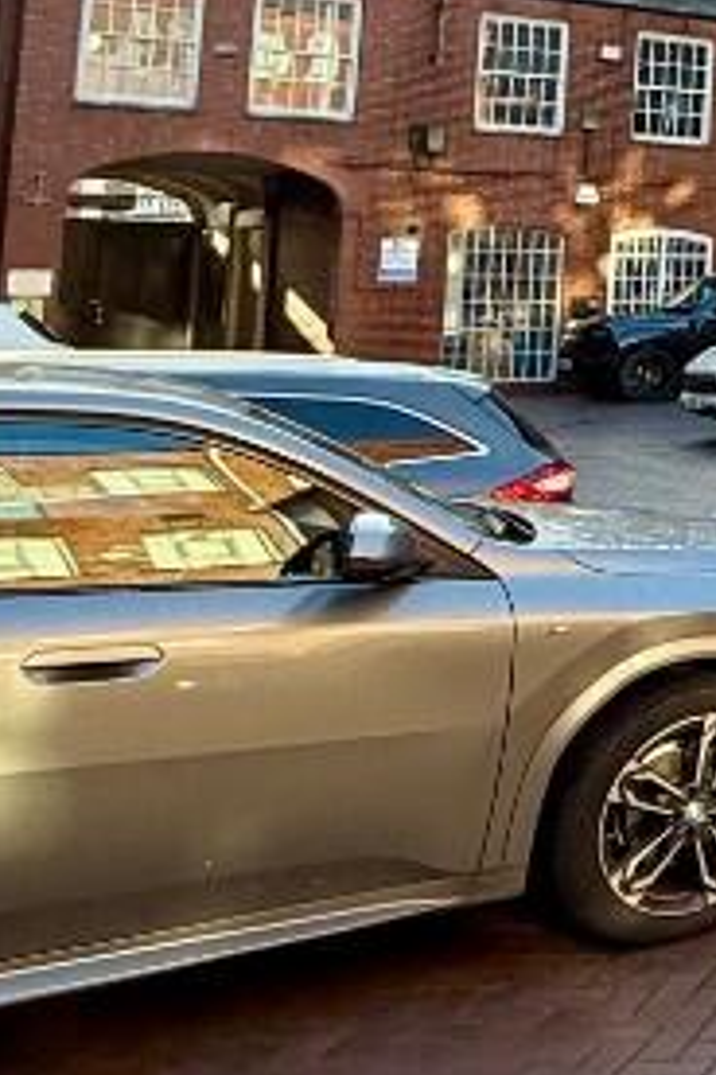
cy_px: 144
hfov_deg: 17.5
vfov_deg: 35.1
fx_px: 1611
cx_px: 1448
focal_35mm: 54
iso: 64
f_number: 2.2
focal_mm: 2.22
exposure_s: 1/274
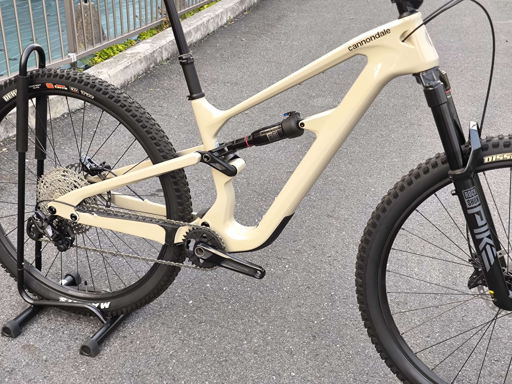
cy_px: 192
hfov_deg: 38.2
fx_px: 740
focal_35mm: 50
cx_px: 256
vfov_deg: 29.1
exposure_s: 1/100
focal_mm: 7.1
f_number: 1.9
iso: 160
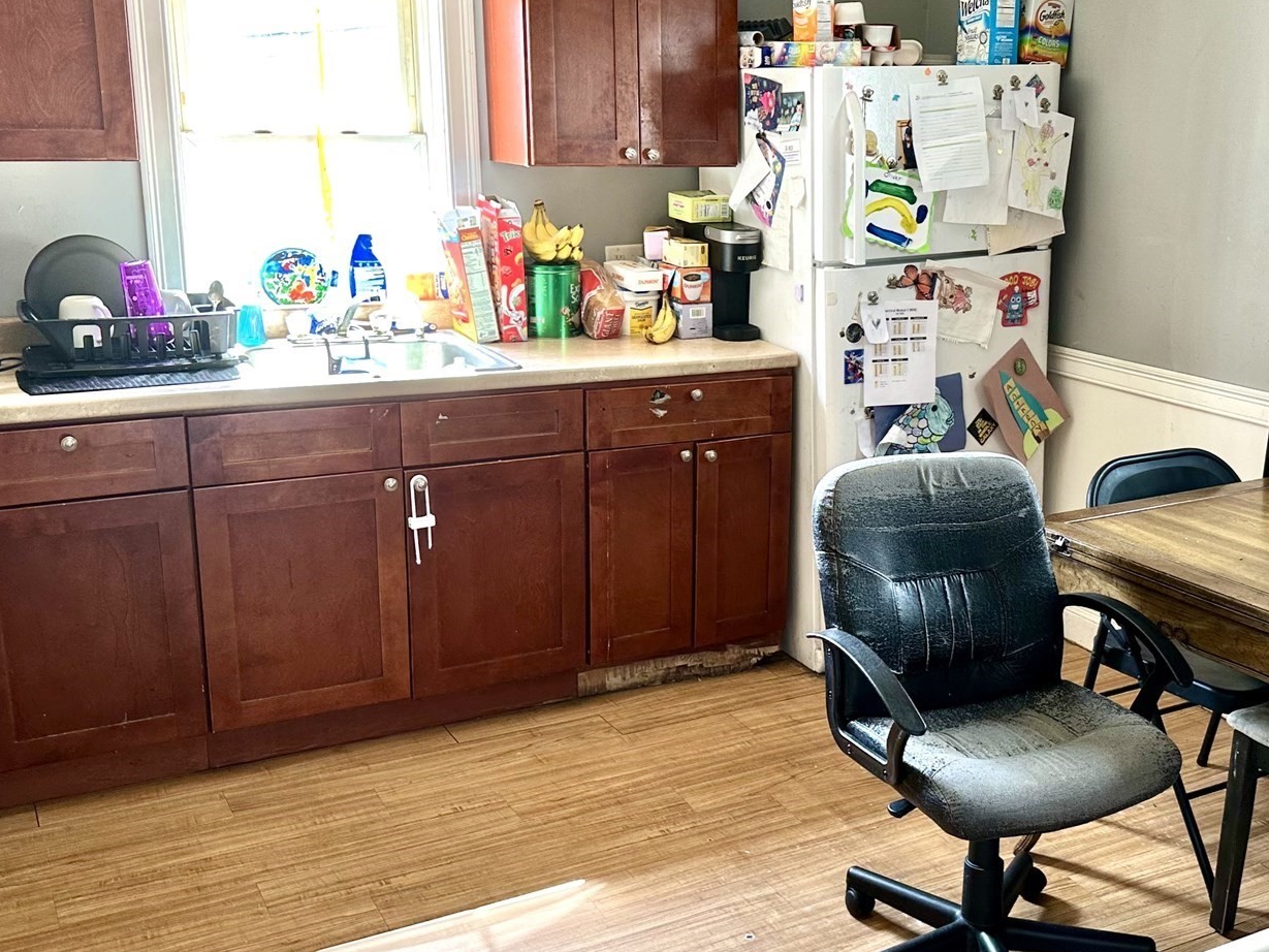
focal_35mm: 40
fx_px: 1467
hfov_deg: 46.3
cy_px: 470
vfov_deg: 36.0
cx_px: 817
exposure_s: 1/60
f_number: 1.78
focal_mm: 6.86
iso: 125
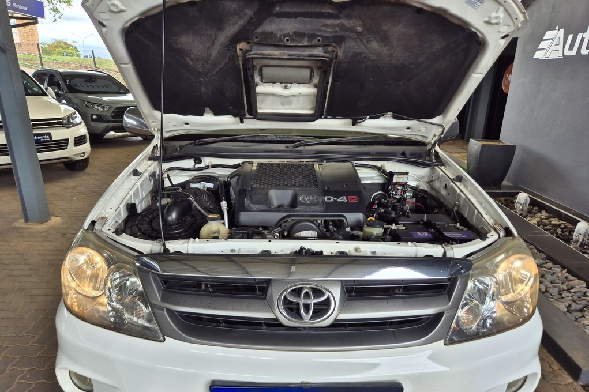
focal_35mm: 24
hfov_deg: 73.8
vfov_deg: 53.0
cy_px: 217
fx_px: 393
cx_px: 294
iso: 25
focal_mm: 5.4
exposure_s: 1/213
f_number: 1.8
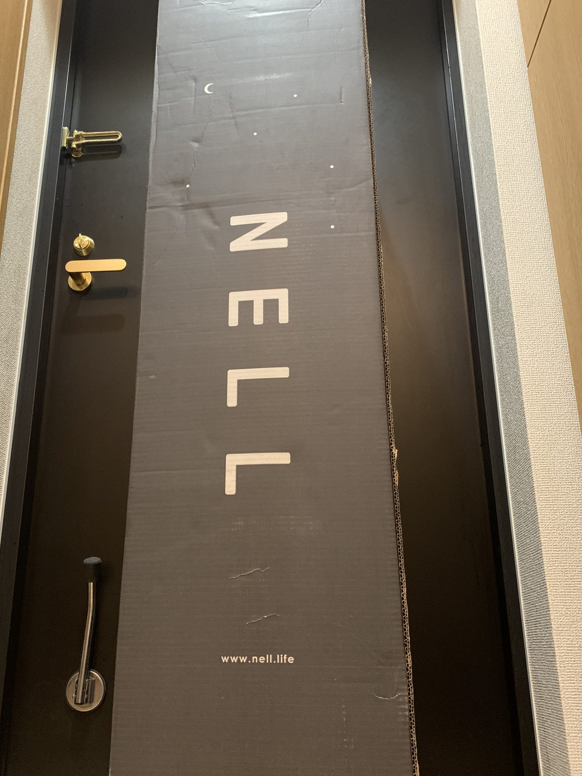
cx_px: 244
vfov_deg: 58.2
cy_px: 430
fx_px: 695
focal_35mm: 31
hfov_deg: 45.3
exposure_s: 1/30
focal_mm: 4.25
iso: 640
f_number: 1.8
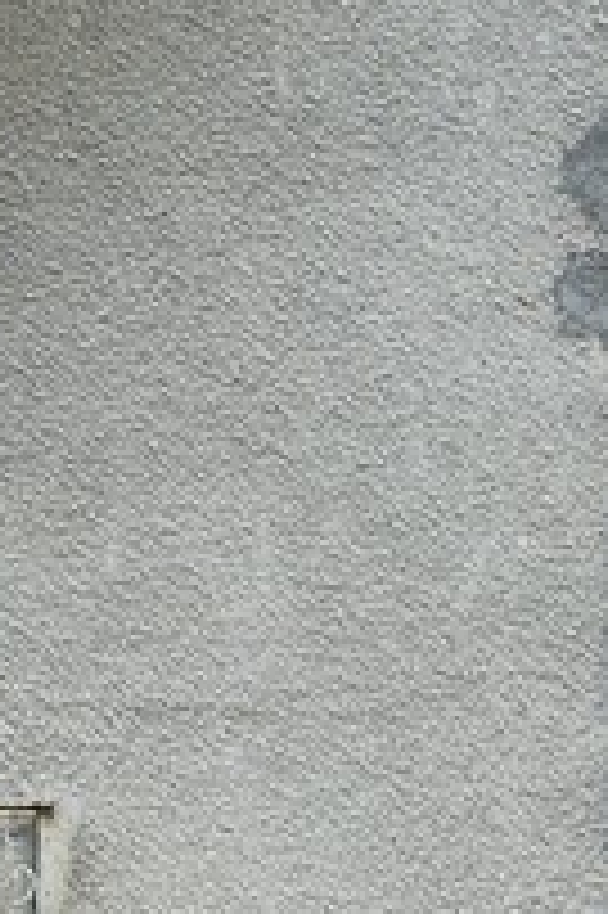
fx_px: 17001
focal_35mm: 670
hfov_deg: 2.0
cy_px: 3512
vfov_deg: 3.0
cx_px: -473
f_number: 10
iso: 200
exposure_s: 1/200
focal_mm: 85
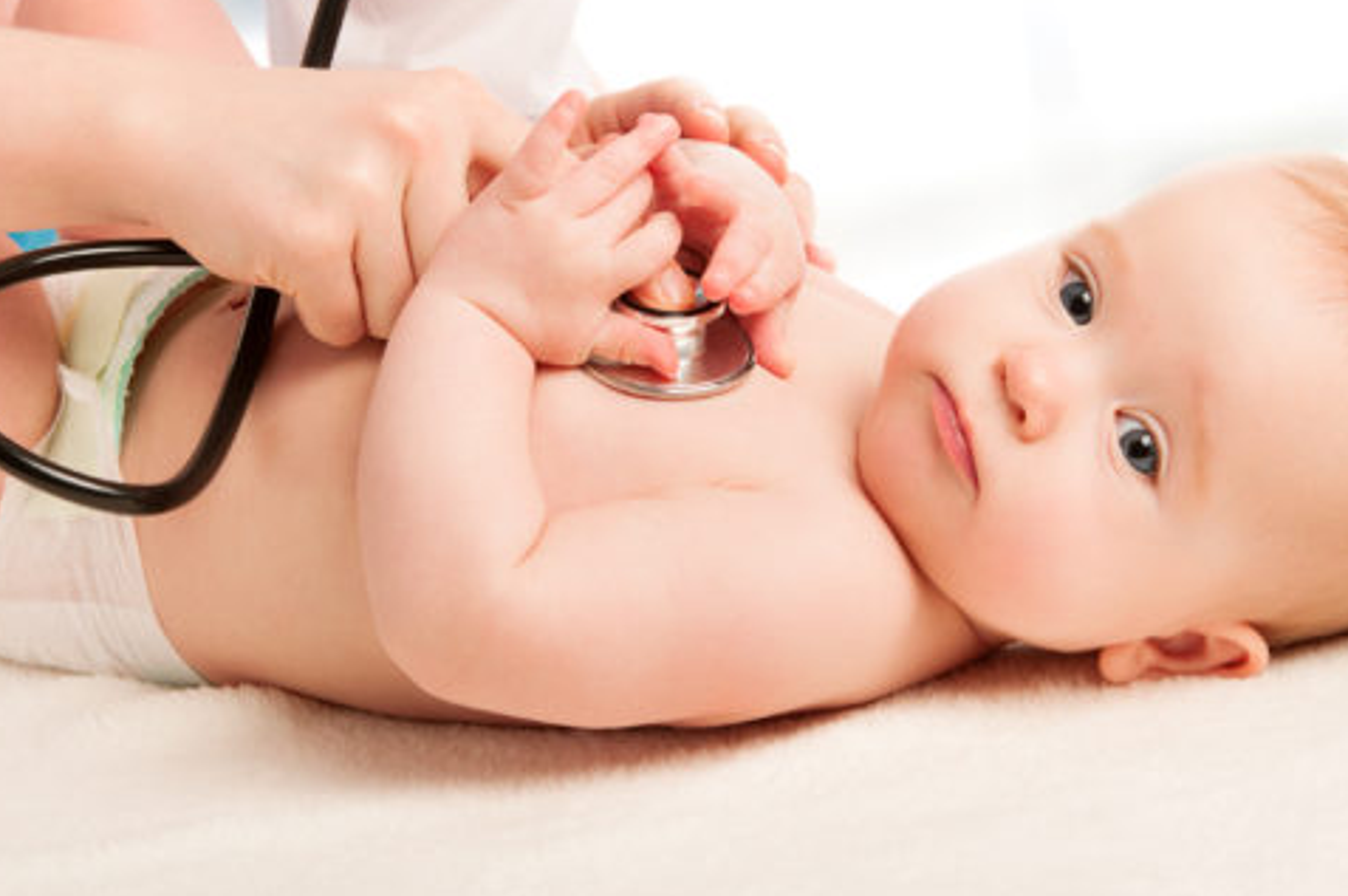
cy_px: 271
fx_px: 5424
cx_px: 548
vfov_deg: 9.4
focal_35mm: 145
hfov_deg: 14.2
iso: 200
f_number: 9
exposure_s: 1/160
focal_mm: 60
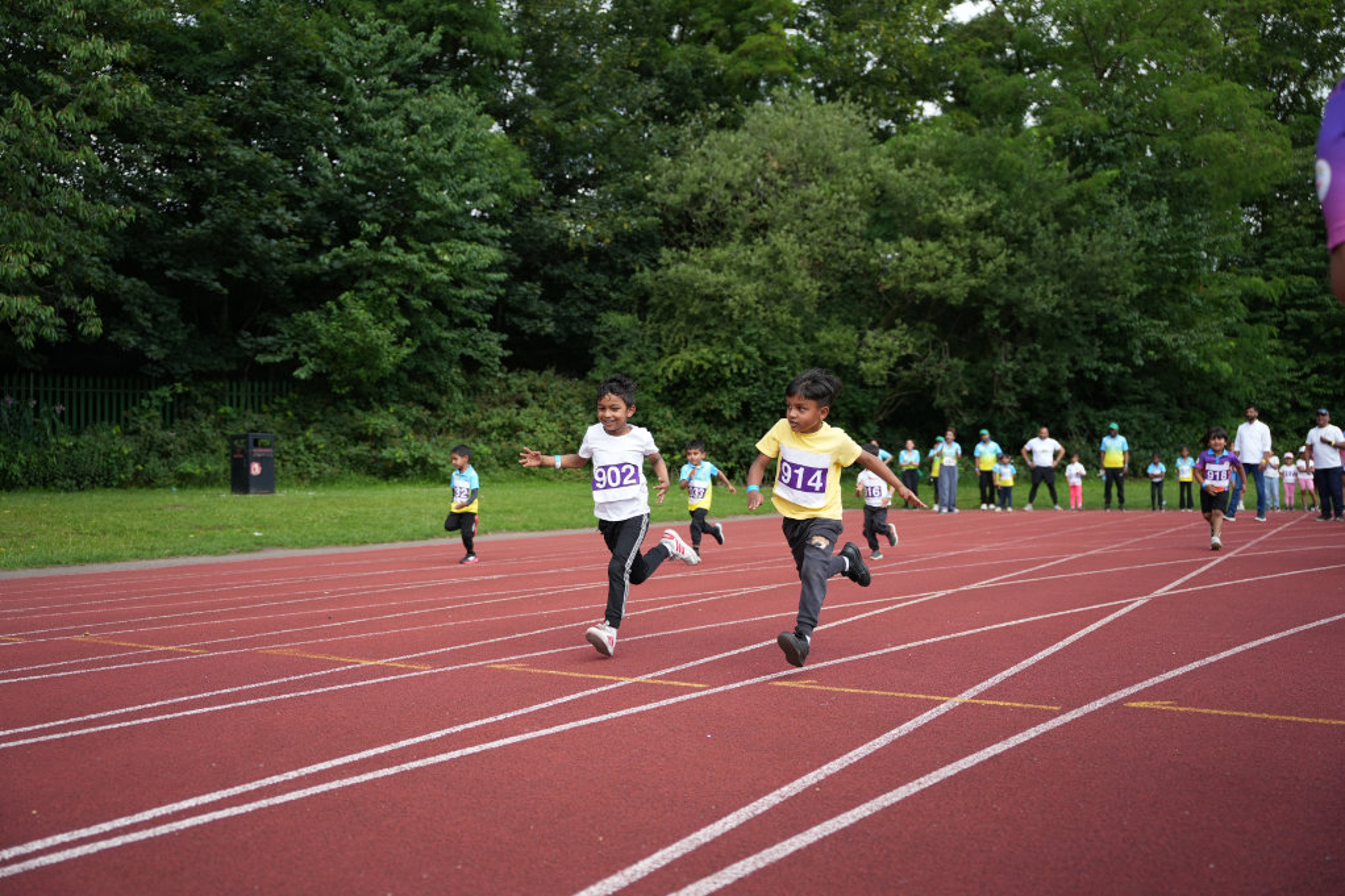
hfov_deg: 53.1
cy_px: 448
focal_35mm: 36
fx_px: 1345
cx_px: 672
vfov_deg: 36.9
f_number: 2.8
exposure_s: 1/3200
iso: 400
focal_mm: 39.3
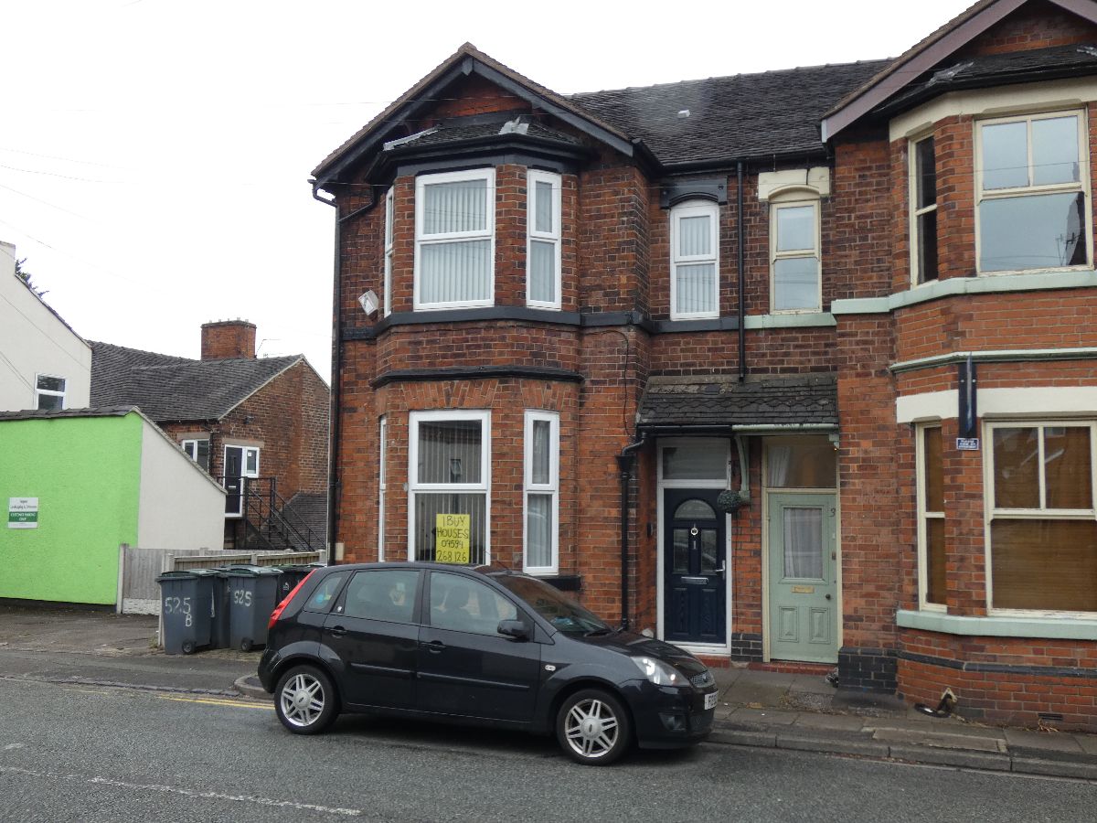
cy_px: 412
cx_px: 548
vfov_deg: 42.9
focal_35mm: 33
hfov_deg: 55.4
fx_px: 1046
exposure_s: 1/80
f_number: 3.4
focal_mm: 6
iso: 80
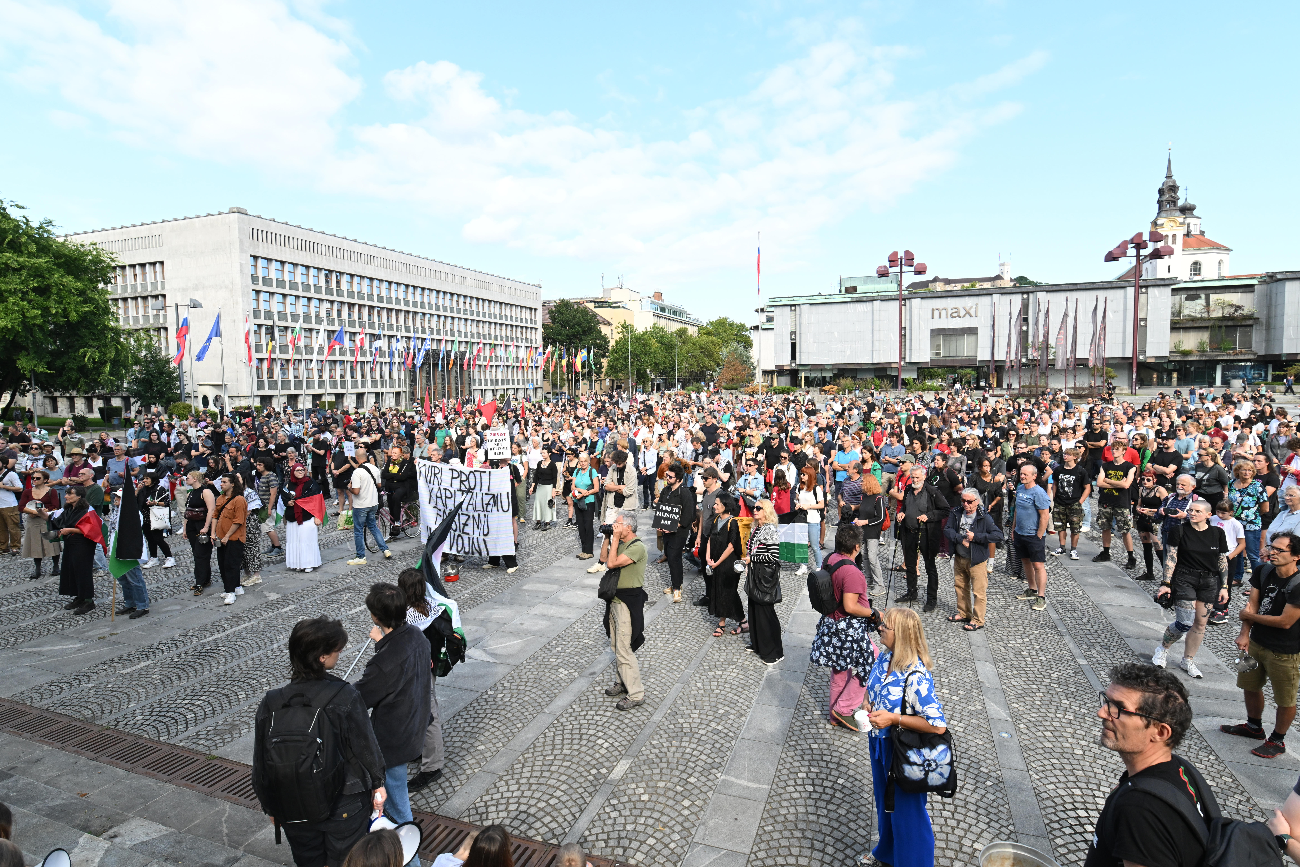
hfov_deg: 90.0
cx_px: 650
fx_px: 650
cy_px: 434
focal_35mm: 18
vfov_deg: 67.4
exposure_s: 1/1000
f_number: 6.3
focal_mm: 18
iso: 1000
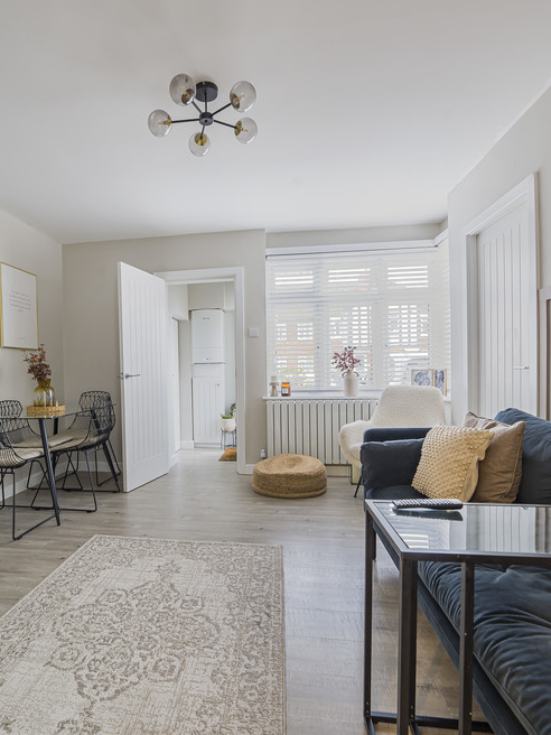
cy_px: 378
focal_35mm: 18
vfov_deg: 87.7
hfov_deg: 70.6
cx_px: 212
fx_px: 382
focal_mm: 12
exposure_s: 2.5
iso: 320
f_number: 9
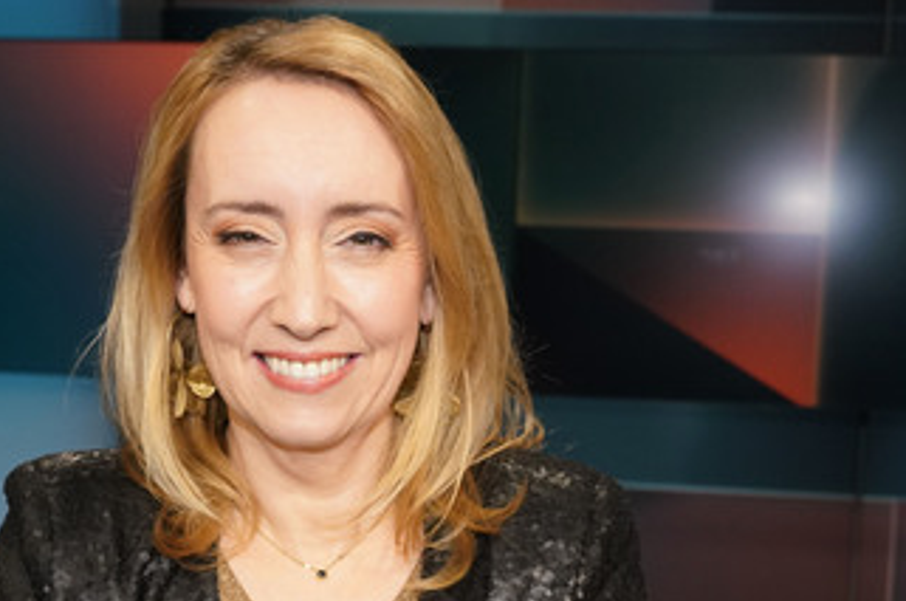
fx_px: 1131
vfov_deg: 29.6
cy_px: 398
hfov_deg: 43.1
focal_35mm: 45
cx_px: 306
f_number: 5.6
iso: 2000
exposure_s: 1/125
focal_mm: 32
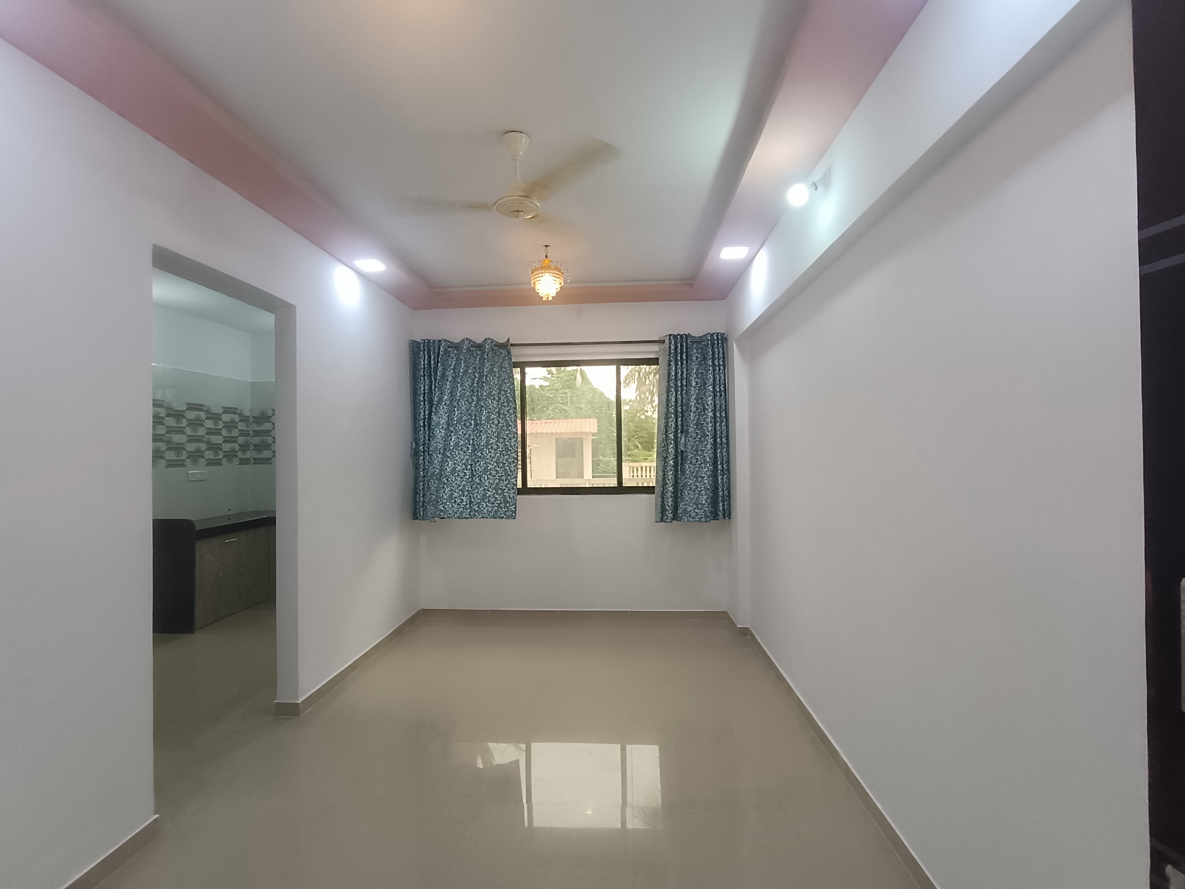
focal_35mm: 16
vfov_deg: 78.1
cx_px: 592
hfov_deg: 94.5
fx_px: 548
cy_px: 444
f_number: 2.2
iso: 226
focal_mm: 1.66
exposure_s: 1/100
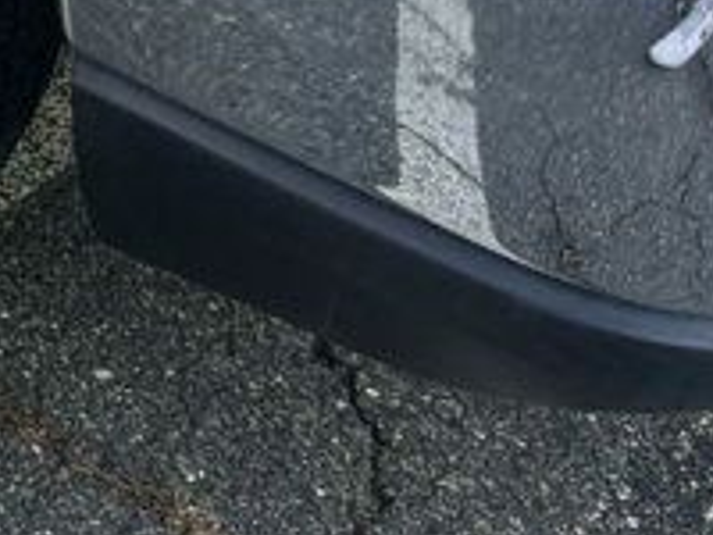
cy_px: -335
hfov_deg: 13.4
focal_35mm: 123
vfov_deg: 11.4
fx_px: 2533
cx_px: -784
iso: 64
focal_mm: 6.76
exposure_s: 1/207
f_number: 1.78
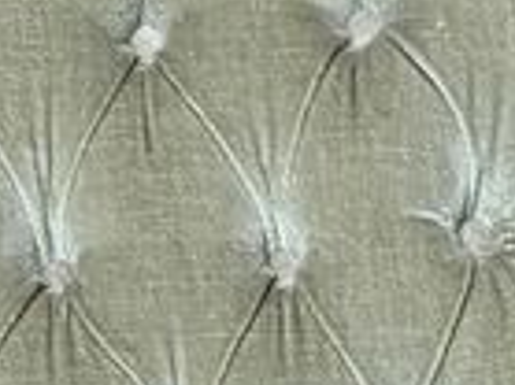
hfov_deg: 11.2
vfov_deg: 8.6
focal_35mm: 166
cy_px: 700
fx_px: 2468
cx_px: 893
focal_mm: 5.4
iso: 200
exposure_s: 1/100
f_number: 1.8
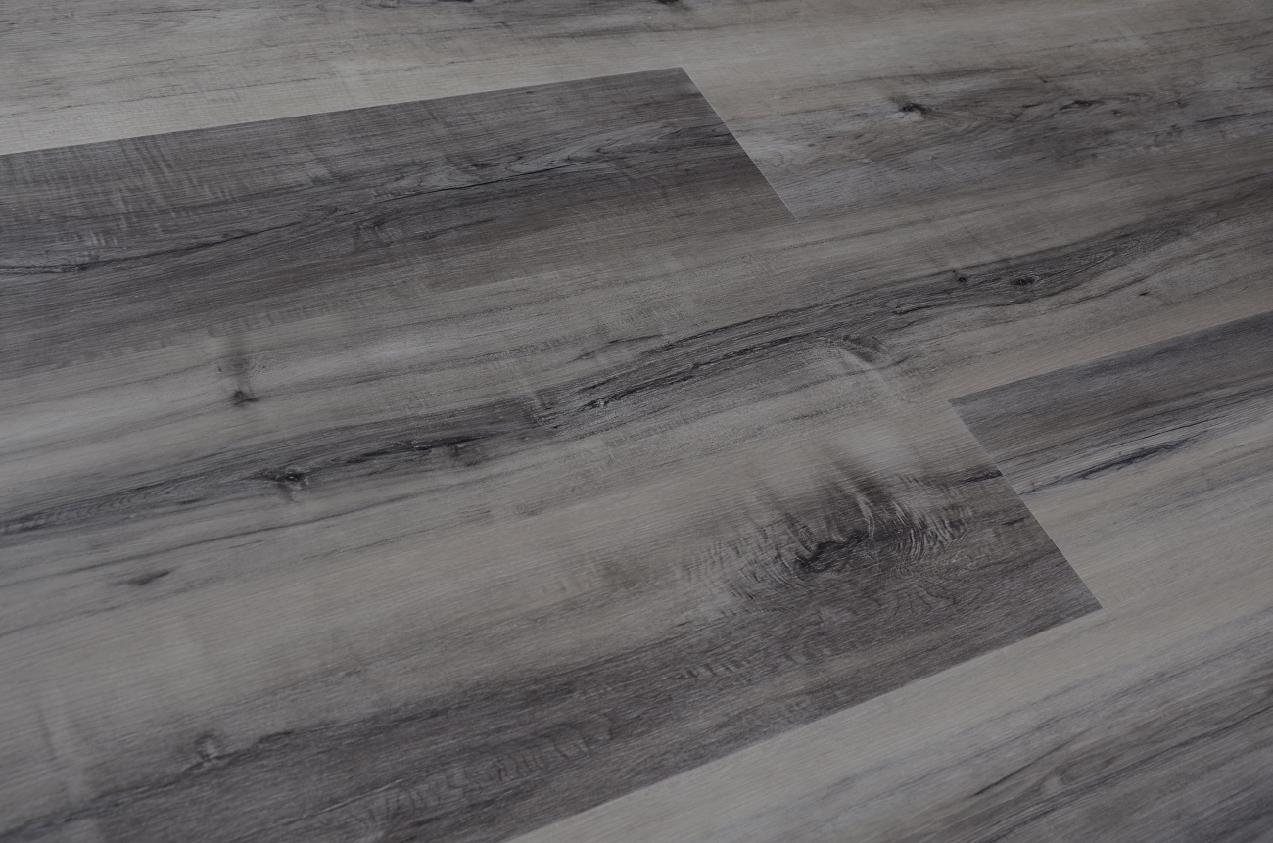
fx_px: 1588
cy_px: 422
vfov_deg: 29.7
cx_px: 636
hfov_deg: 43.7
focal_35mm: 45
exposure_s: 1/125
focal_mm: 30
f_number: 7.1
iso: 100
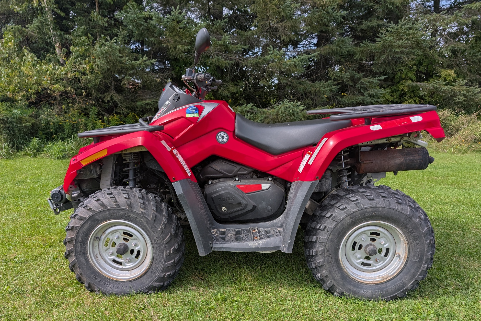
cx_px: 236
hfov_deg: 69.4
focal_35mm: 26
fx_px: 347
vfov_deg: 49.4
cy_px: 182
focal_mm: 6.9
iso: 22
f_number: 1.68
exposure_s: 1/1193
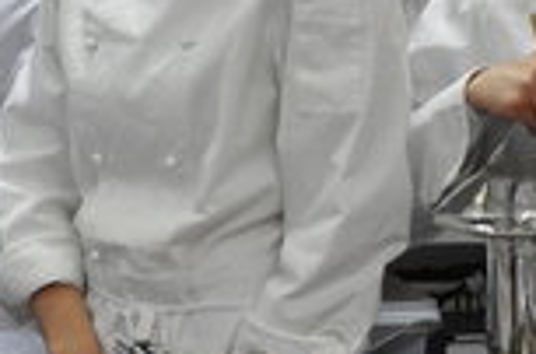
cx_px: 98
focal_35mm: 151
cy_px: 96
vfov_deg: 9.0
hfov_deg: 13.6
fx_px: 2241
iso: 1000
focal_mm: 32
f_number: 4.2
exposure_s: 1/80
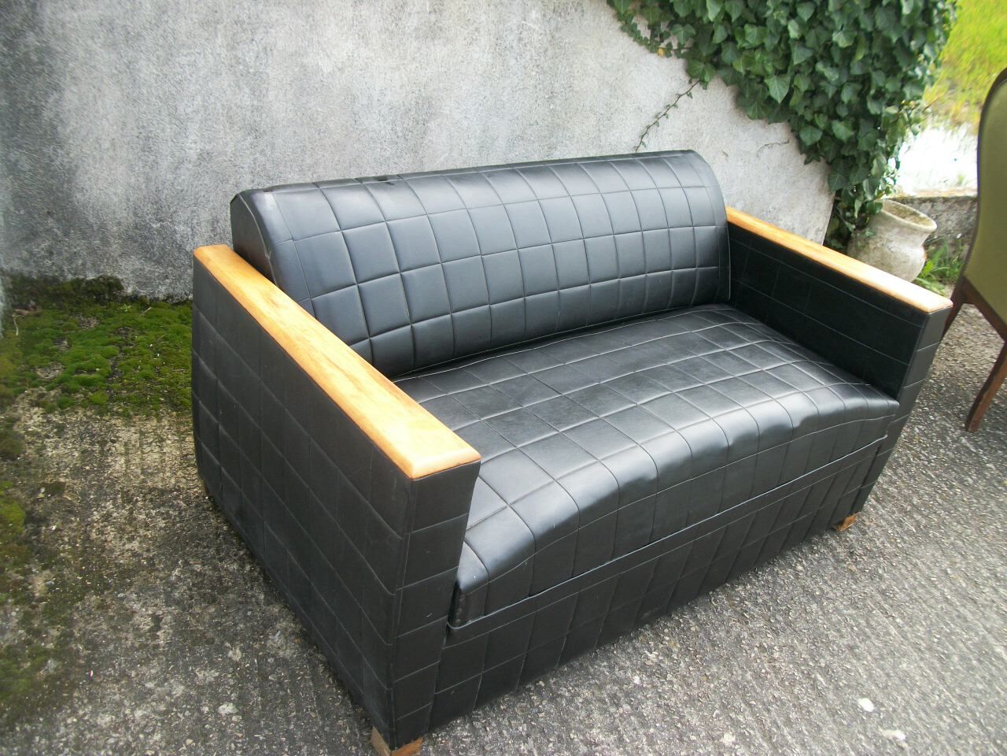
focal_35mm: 32
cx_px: 504
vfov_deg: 44.2
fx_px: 931
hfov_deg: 56.8
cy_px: 378
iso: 80
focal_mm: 5.7
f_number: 2.9
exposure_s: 1/200
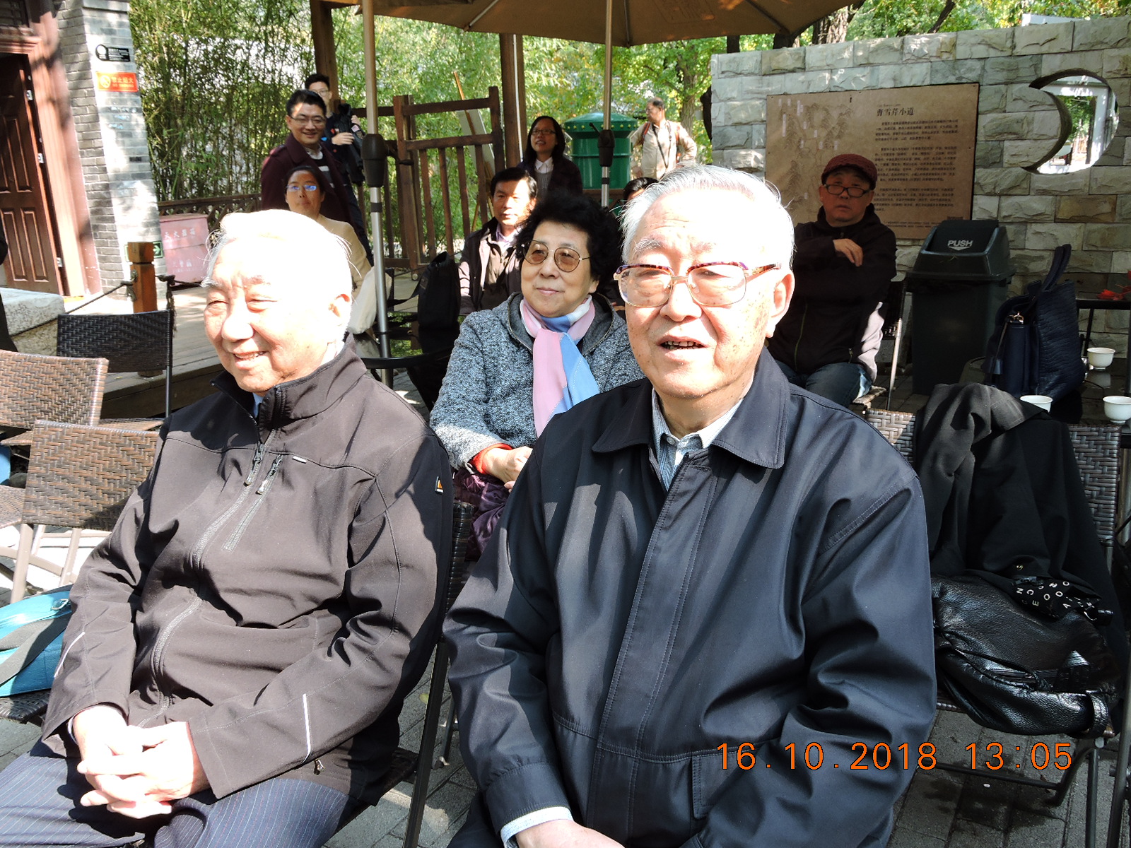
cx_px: 566
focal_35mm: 30
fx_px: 980
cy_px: 424
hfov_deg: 60.0
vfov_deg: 46.8
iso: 100
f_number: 3.5
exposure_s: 1/100
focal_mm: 5.4
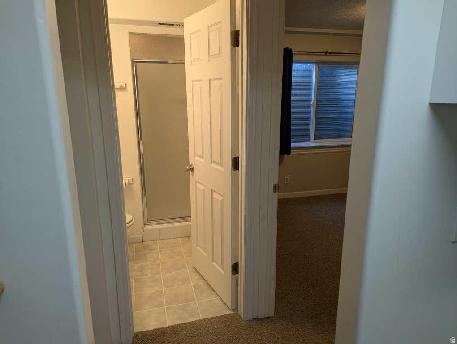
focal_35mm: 24
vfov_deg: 56.9
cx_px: 228
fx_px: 317
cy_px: 172
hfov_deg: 71.5
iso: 46
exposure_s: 1/24
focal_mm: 6.81
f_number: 1.85
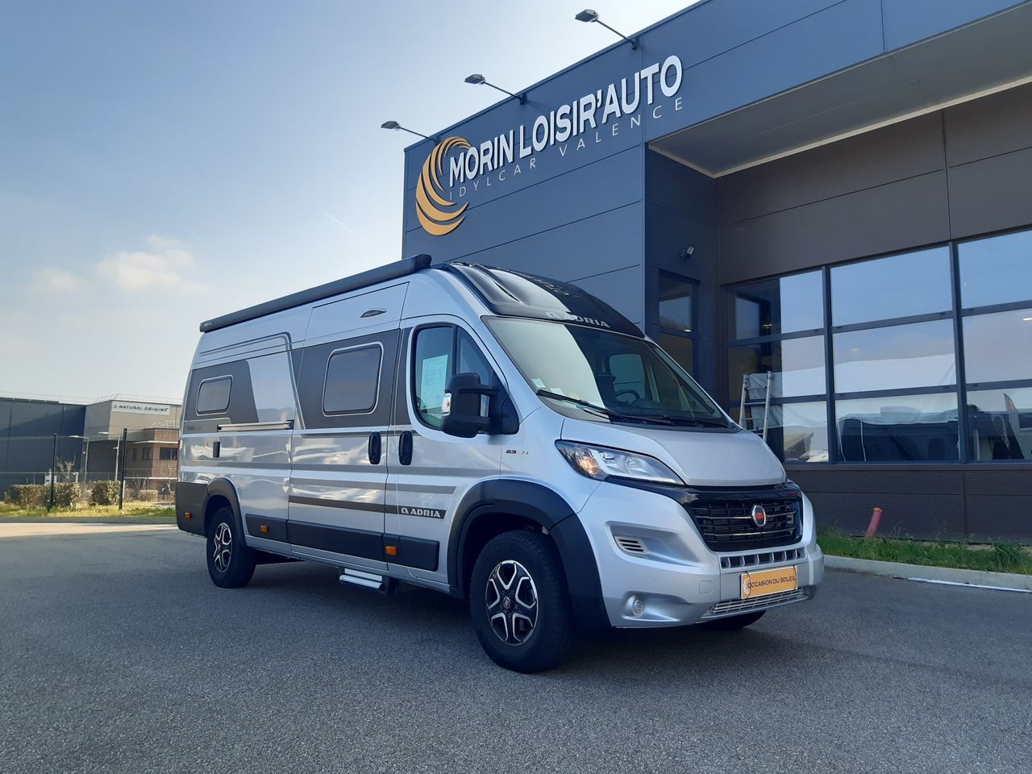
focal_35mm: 26
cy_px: 387
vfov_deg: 53.1
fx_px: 775
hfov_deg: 67.3
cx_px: 516
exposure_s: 1/986
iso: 80
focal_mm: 3.92
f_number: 1.7
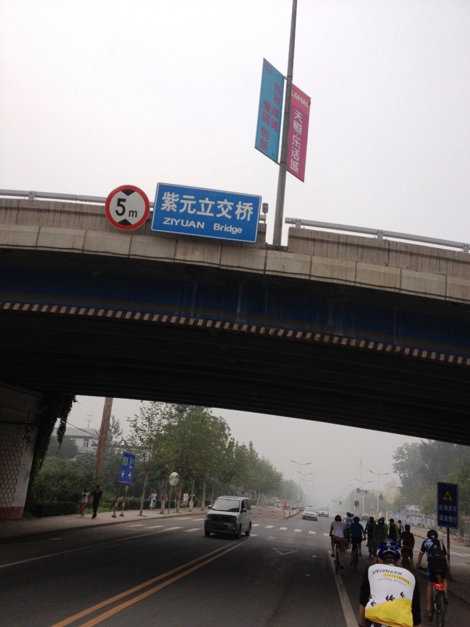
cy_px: 314
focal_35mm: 35
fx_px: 634
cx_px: 235
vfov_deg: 52.6
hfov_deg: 40.7
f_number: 2.4
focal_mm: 4.28
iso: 64
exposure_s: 1/1972
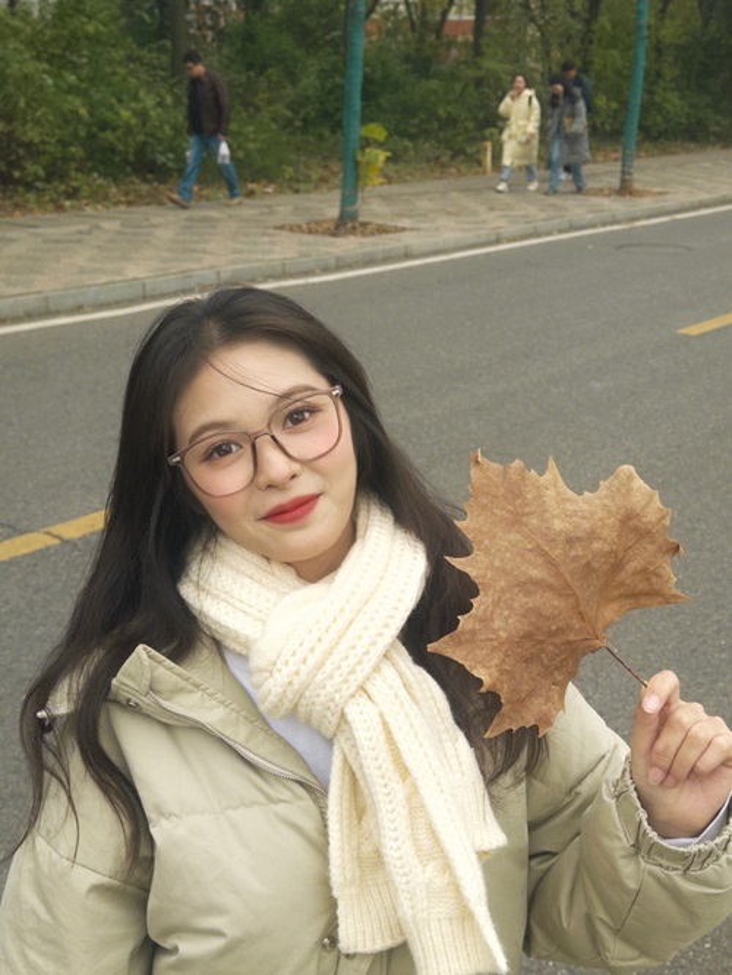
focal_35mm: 24
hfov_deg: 56.8
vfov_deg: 71.6
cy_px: 488
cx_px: 366
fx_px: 676
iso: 80
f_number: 1.78
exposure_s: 1/850
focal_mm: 6.86
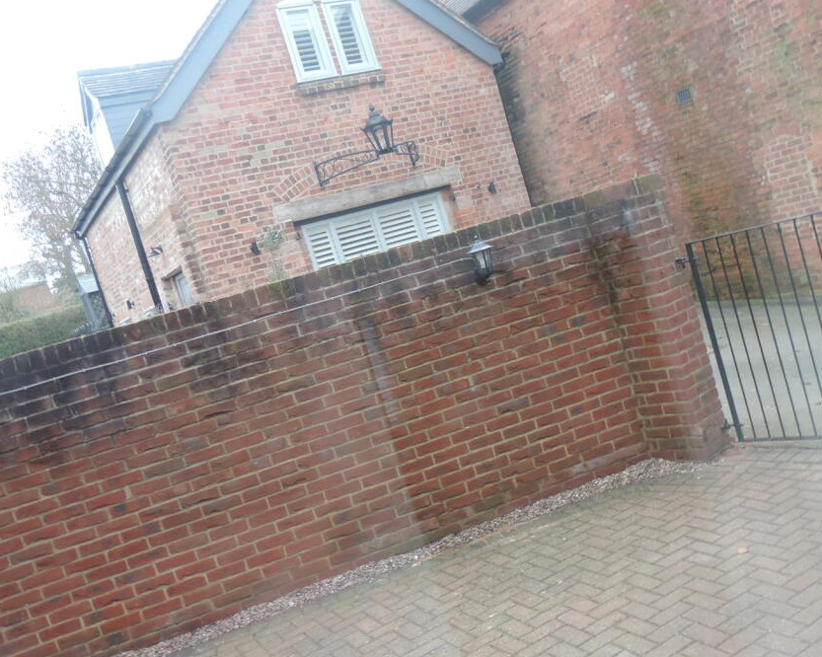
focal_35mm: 36
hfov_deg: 49.9
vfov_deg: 41.1
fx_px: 876
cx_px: 501
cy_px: 333
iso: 160
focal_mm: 5.3
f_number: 3.1
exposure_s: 1/30
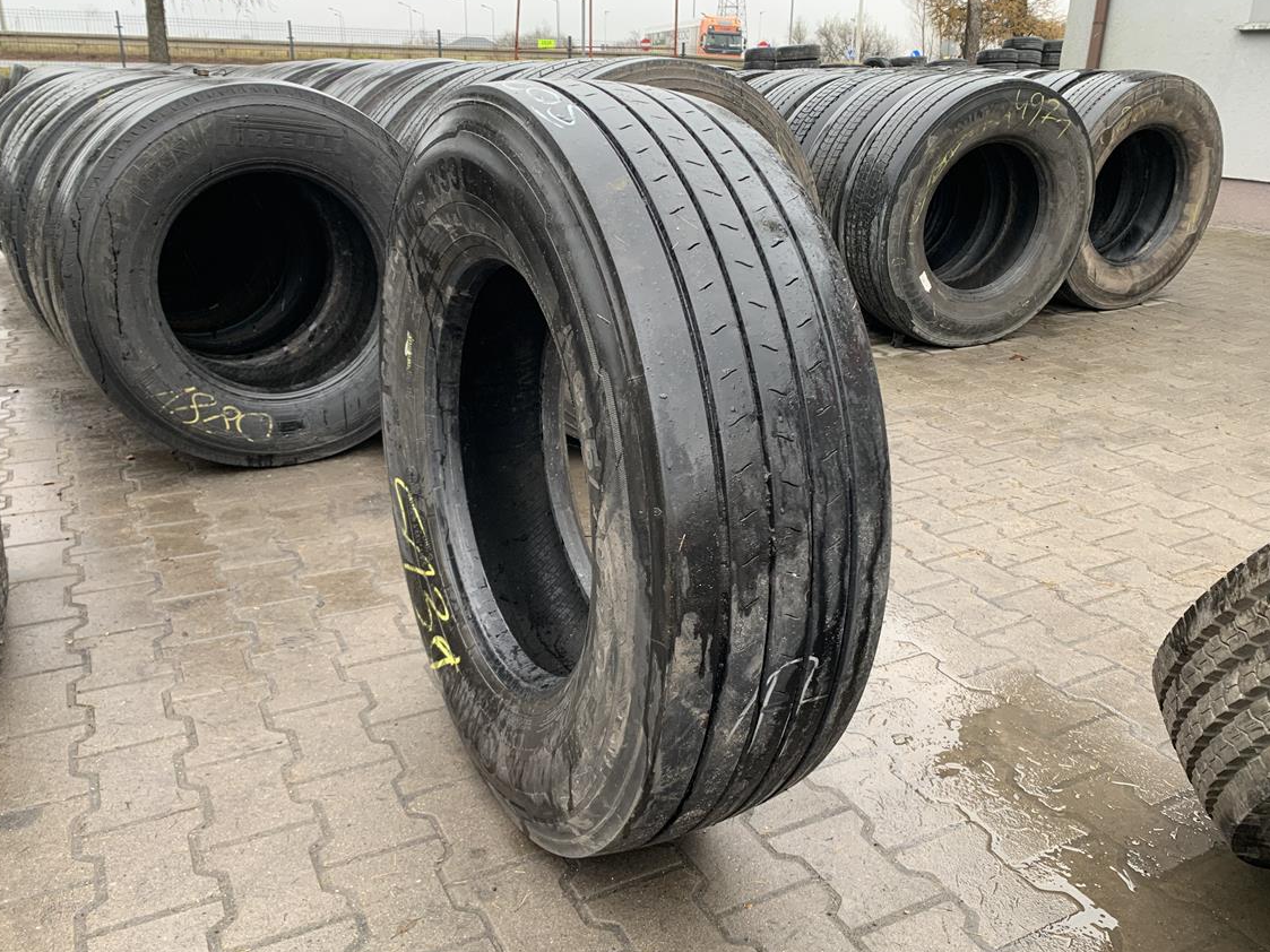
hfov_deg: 63.4
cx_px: 638
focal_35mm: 28
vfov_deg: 49.7
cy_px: 480
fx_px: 1027
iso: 100
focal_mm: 4.25
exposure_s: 1/121
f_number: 1.8
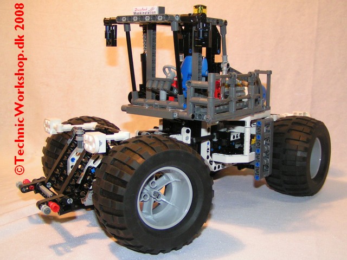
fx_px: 381
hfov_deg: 49.0
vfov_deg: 37.7
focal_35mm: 38
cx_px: 174
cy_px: 130
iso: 200
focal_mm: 5.8
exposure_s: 1/40
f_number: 2.8
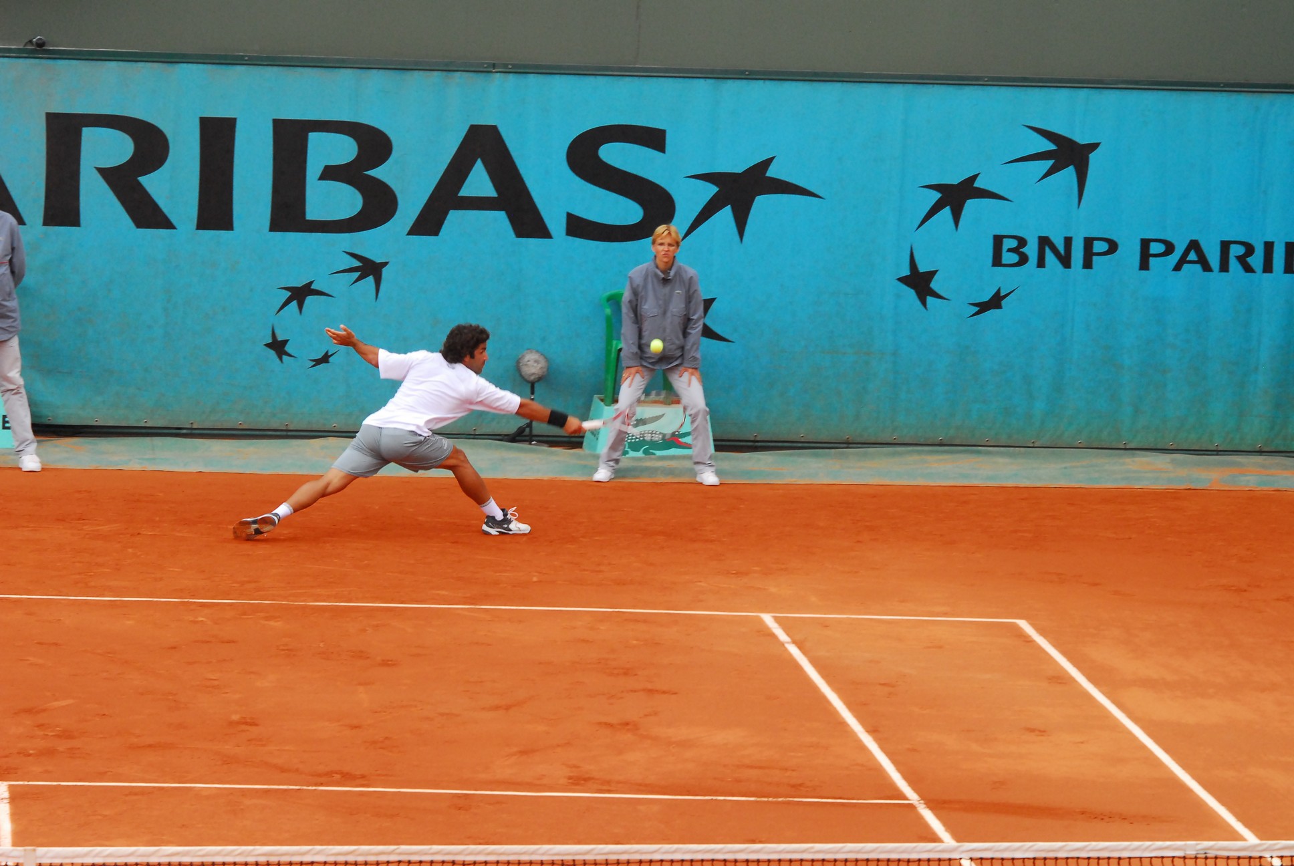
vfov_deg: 7.5
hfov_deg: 11.2
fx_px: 6586
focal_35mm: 183
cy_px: 433
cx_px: 647
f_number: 10
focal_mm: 122
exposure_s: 1/200
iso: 800
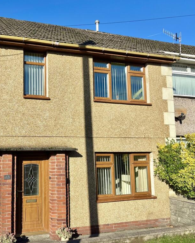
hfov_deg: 42.0
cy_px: 121
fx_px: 245
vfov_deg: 52.8
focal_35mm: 34
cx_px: 49
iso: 50
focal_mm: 5.96
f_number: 1.6
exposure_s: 1/4255
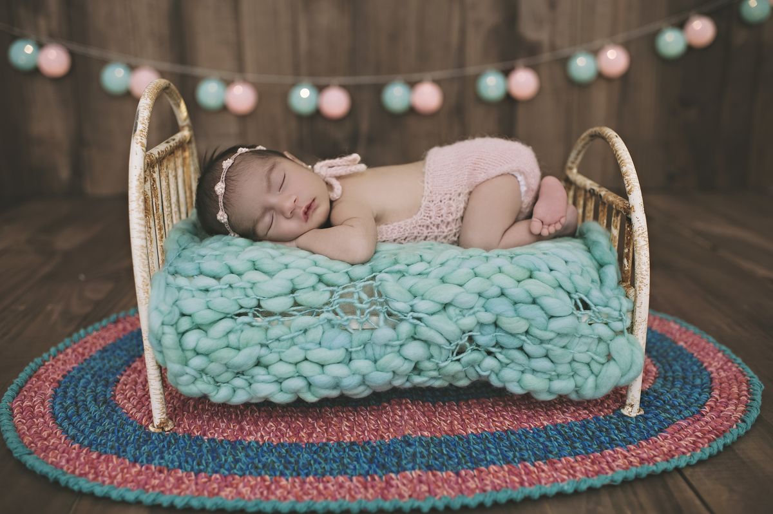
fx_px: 751
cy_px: 257
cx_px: 386
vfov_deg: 37.8
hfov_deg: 54.5
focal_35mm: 35
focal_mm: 35
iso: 200
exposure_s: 1/200
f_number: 2.5
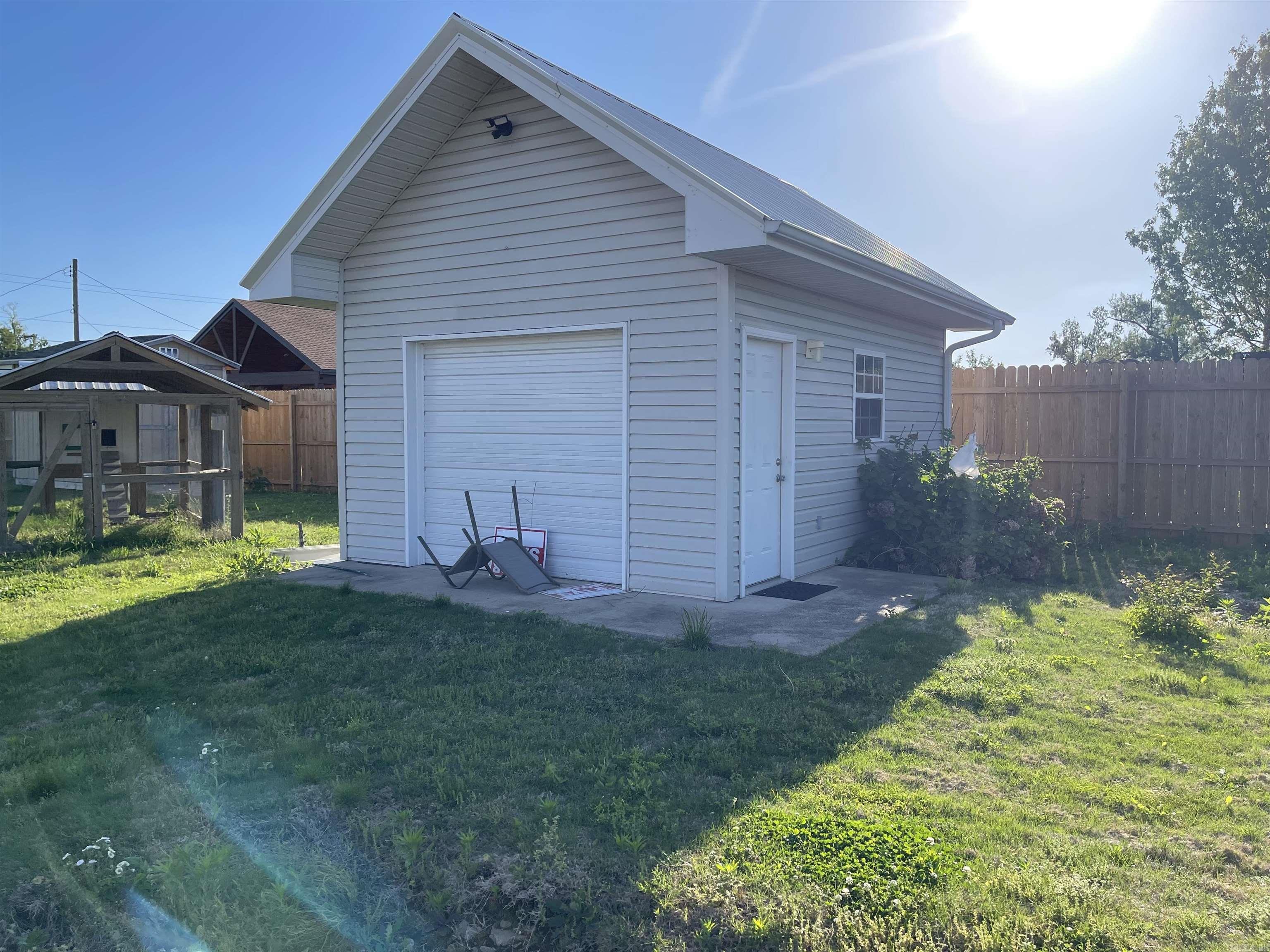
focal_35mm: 25
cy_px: 476
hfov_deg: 69.4
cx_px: 635
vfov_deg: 54.9
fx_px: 917
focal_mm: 5.1
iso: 32
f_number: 1.6
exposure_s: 1/2247
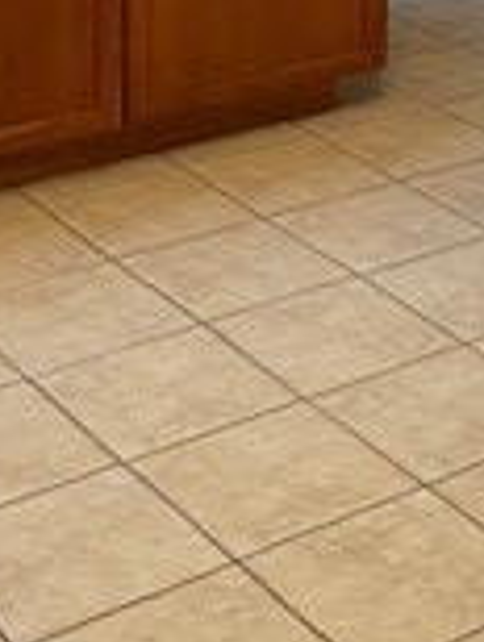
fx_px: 2008
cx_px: 488
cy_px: -213
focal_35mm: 108
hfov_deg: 13.5
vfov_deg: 17.0
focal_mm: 4.25
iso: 160
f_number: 1.8
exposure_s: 1/60
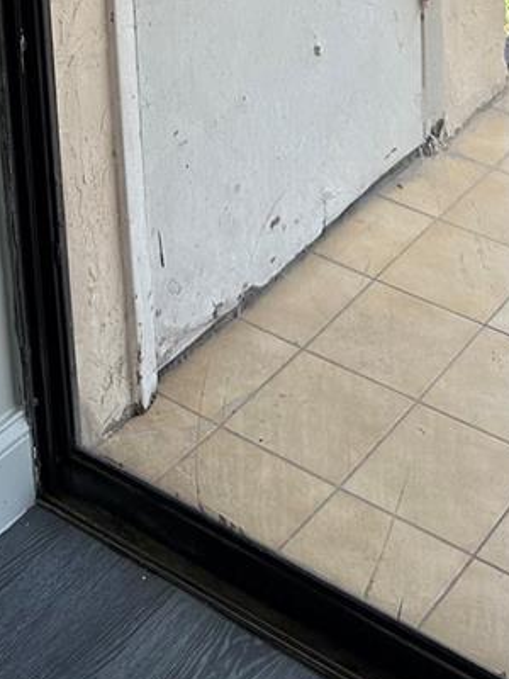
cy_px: -316
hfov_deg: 20.4
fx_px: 1412
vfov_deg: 22.6
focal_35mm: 72
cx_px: 290
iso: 80
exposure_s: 1/452
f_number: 1.78
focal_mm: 6.86
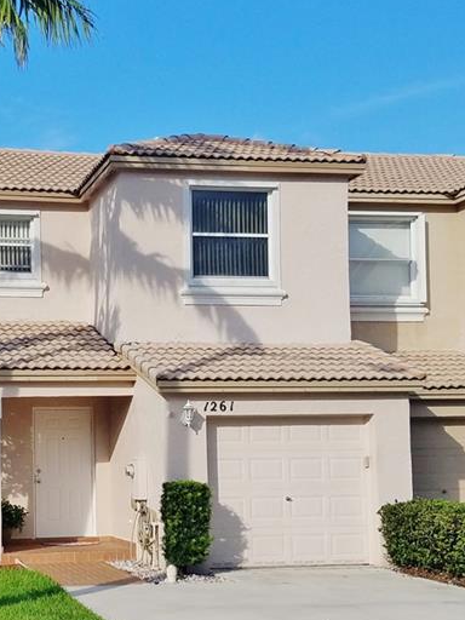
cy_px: 396
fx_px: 699
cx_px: 137
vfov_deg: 47.3
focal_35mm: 39
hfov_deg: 36.2
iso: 50
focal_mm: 4.2
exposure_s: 1/3640
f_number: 1.7
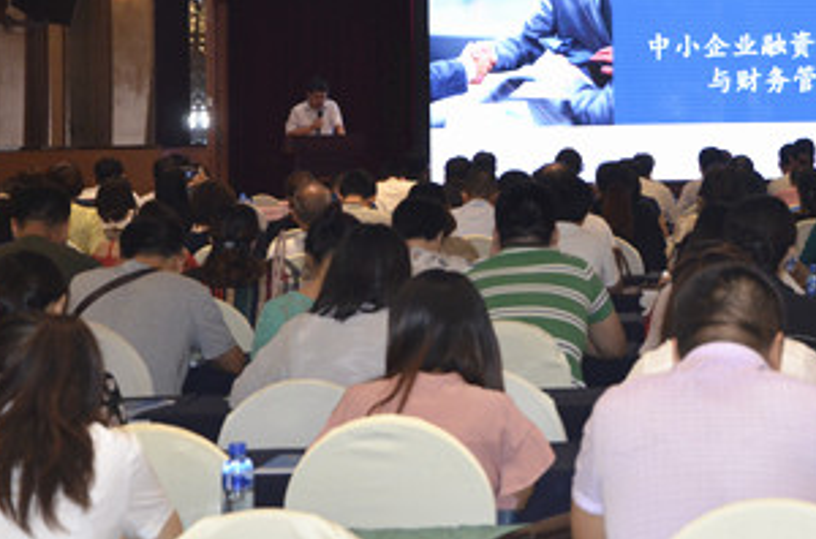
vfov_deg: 10.9
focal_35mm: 124
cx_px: 732
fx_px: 2800
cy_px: 57
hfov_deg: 16.4
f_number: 5.6
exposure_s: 1/160
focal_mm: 45
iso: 1250
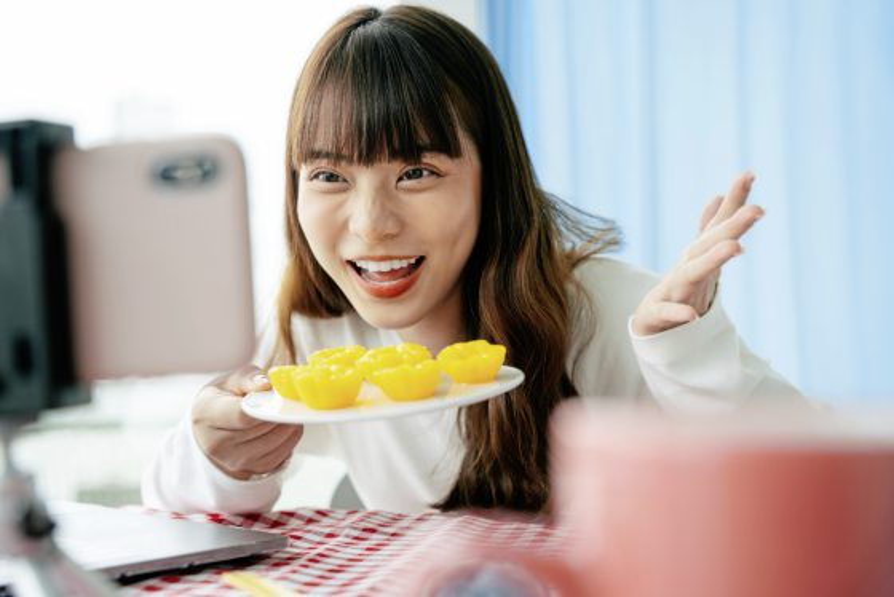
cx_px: 447
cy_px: 298
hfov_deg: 43.2
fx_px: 1128
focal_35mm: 45
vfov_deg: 29.6
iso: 250
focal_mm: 45.4
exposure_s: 1/100
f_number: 3.5
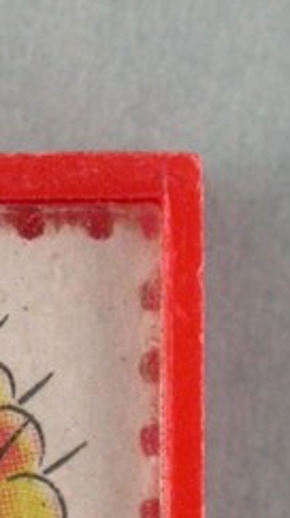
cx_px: -141
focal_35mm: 414
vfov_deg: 5.2
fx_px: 5681
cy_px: 465
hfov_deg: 2.9
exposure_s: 1/30
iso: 200
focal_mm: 29.9
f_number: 6.2
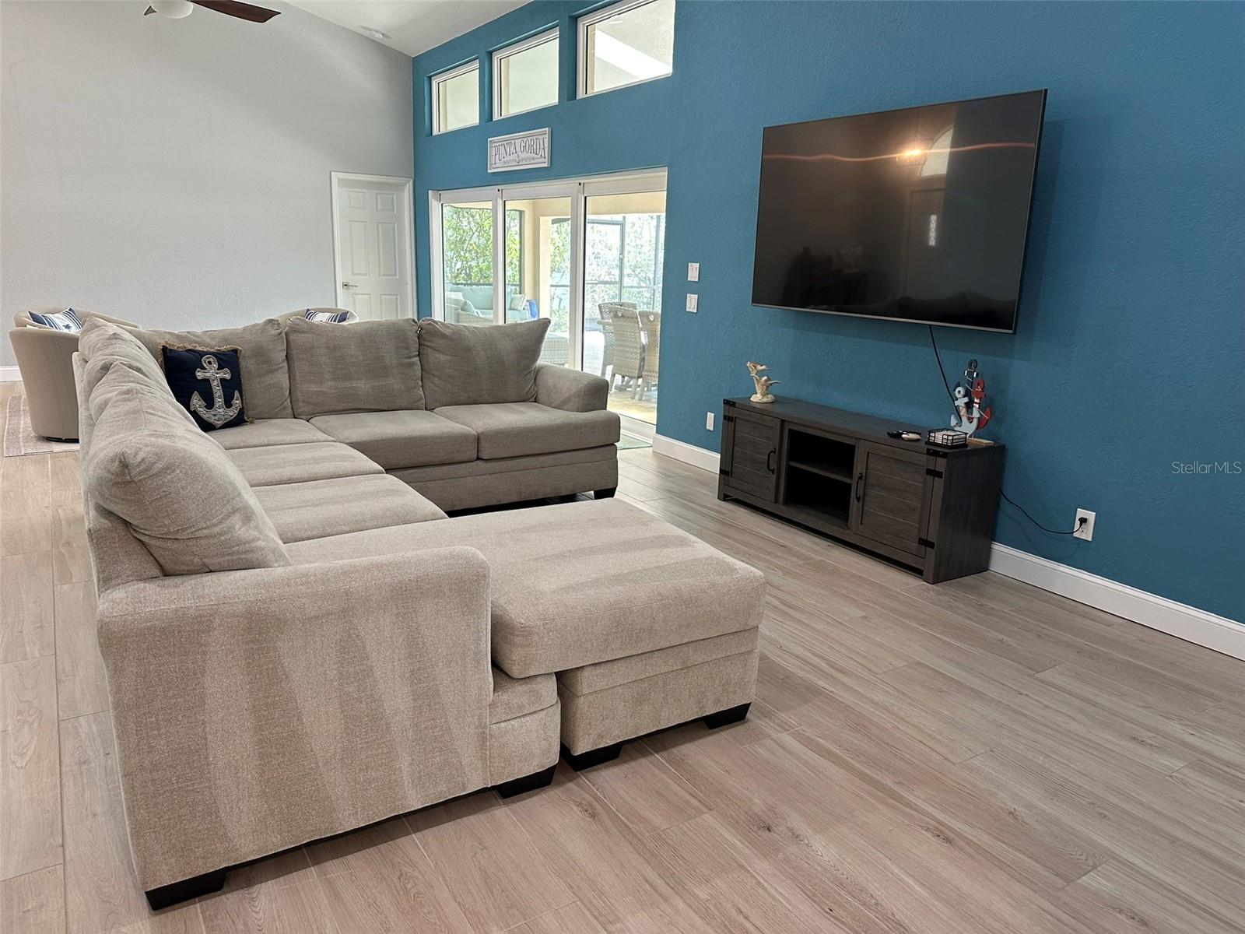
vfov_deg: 56.8
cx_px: 622
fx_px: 863
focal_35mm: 24
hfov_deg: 71.6
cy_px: 467
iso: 125
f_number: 1.78
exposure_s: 1/60
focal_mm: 6.86
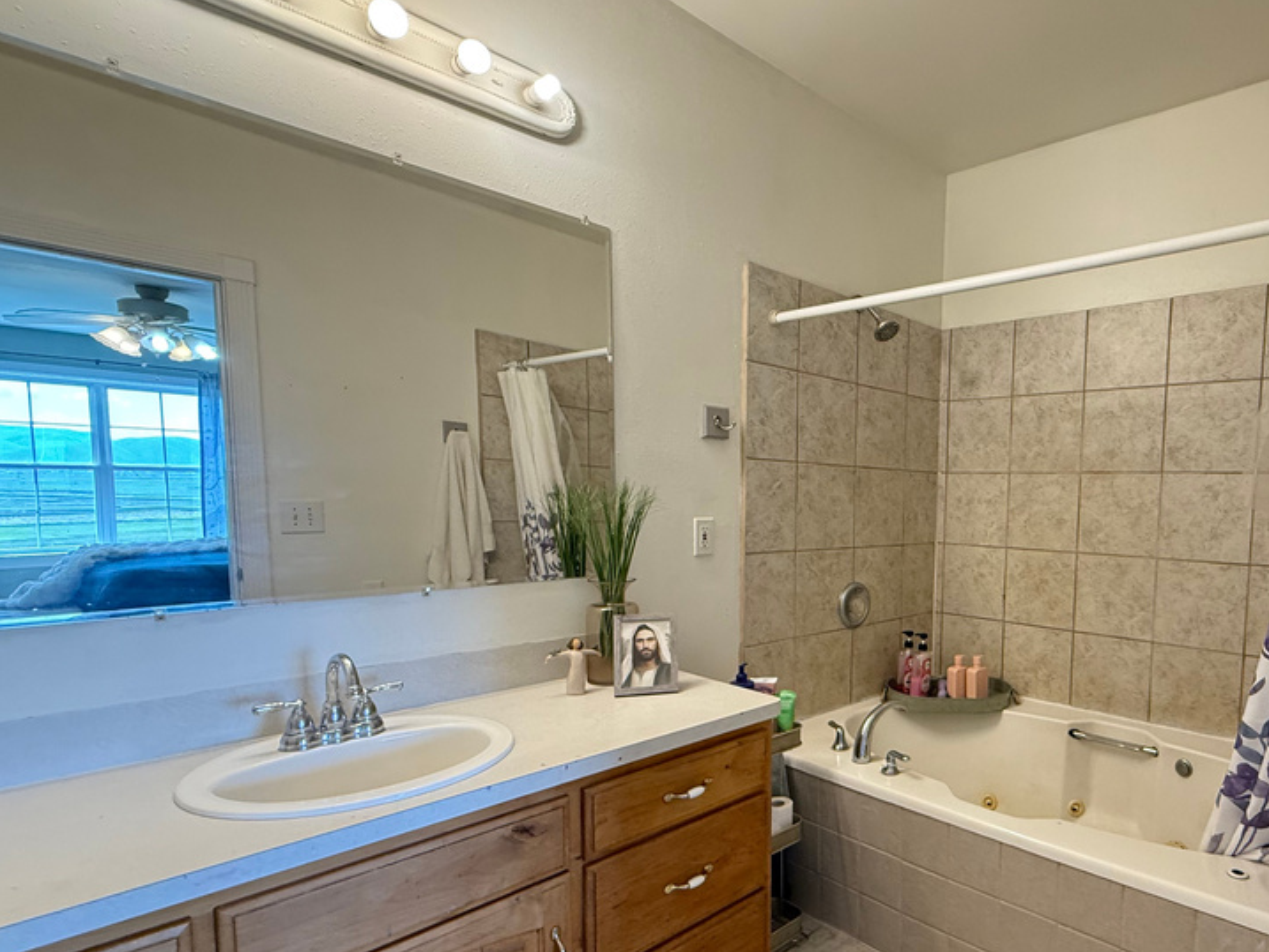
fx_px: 733
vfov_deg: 65.5
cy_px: 557
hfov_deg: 77.5
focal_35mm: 20
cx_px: 903
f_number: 2.2
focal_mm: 2.22
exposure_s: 1/120
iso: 320
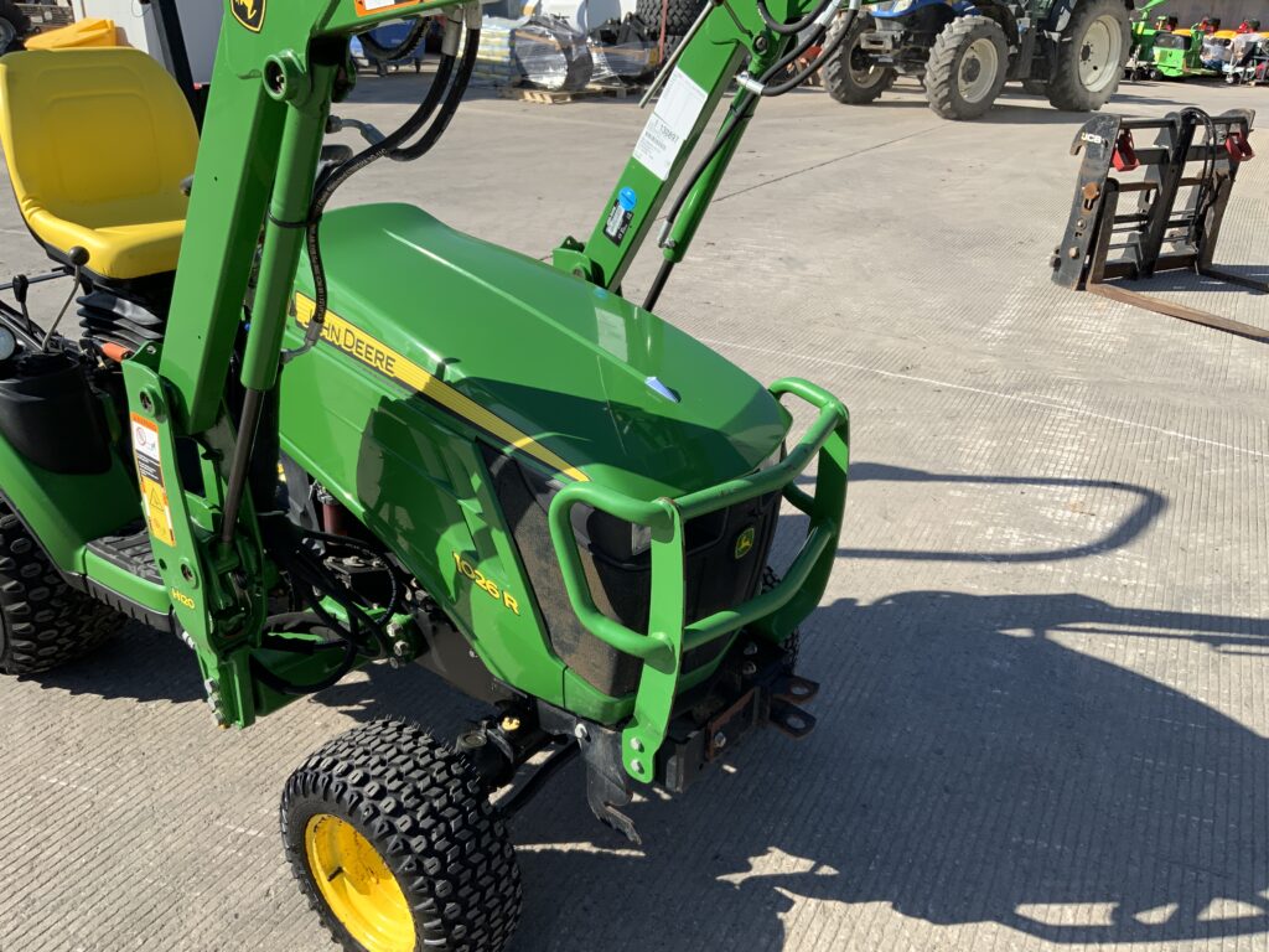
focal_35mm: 29
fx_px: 1063
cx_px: 634
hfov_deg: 61.7
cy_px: 476
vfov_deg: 48.2
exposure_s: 1/1144
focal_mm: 3
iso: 16
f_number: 1.8
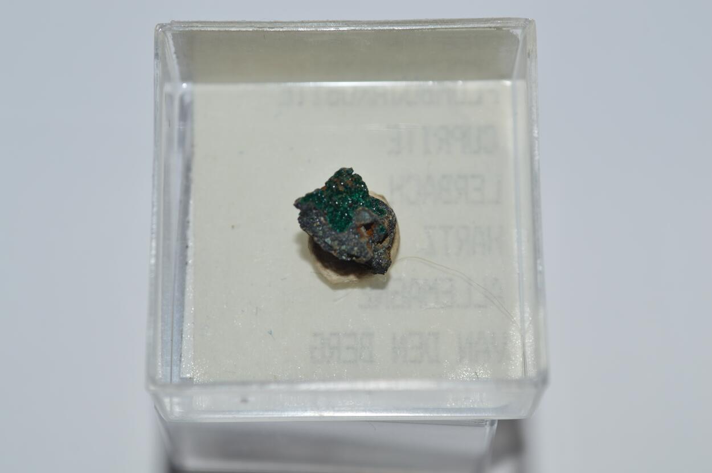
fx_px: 1630
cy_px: 236
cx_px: 356
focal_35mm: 82
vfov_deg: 16.5
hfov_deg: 24.6
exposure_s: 1/60
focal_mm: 55
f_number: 8
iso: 100
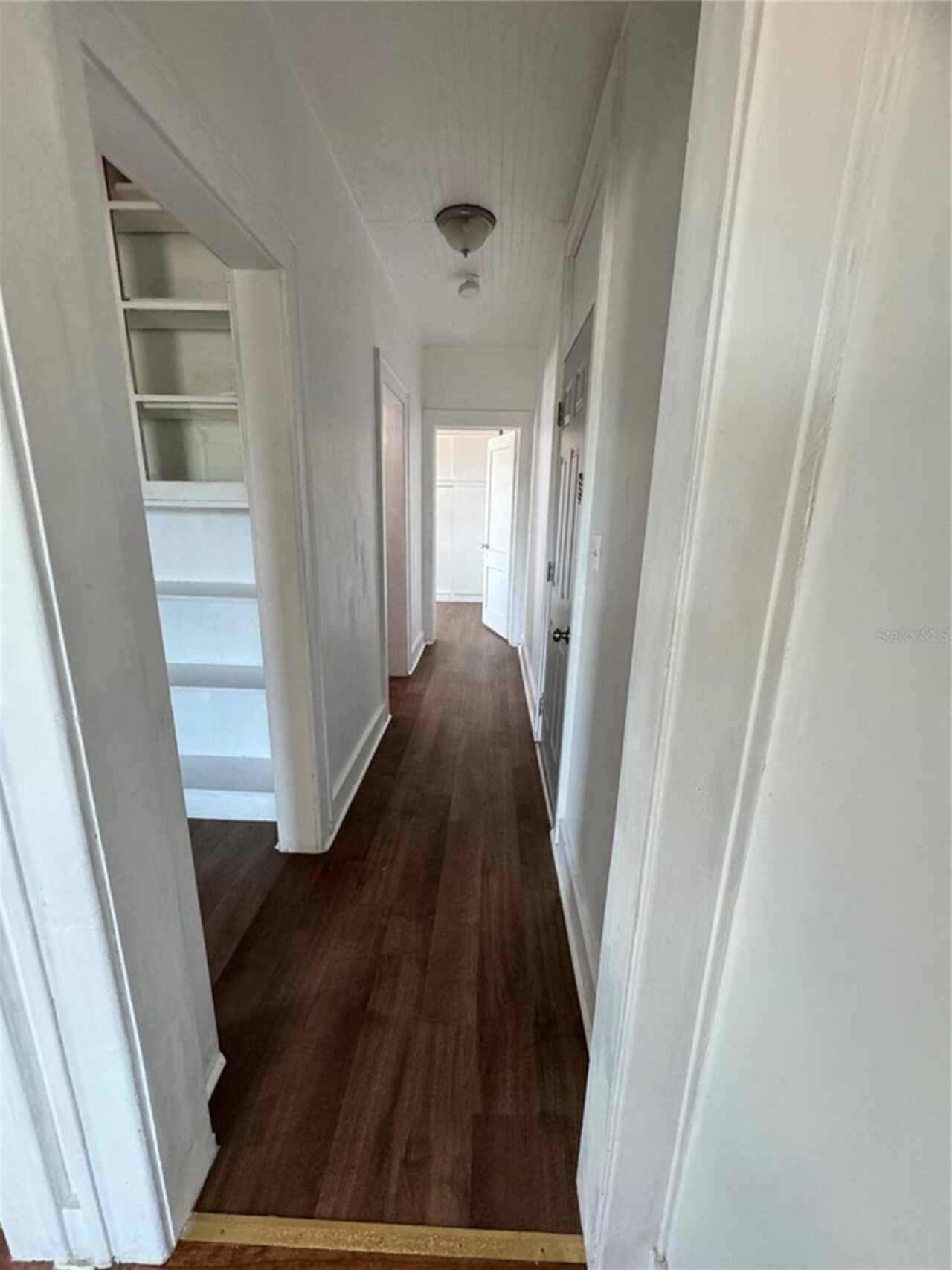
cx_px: 476
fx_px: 513
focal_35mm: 14
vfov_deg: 102.1
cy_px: 635
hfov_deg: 85.7
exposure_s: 1/99
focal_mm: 2.22
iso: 250
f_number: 2.2
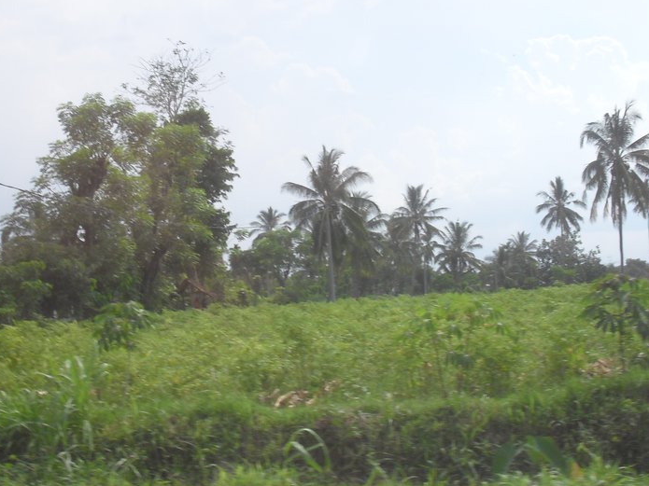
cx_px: 318
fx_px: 1050
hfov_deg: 34.4
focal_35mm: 56
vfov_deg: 26.1
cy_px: 219
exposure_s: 1/200
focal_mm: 6.2
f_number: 2.8
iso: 100
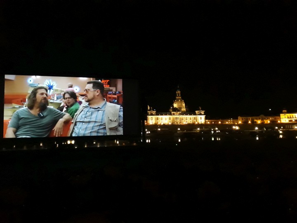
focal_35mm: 27
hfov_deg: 65.3
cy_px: 112
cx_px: 148
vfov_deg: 51.4
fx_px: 232
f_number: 1.9
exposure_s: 1/10
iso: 800
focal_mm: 3.6
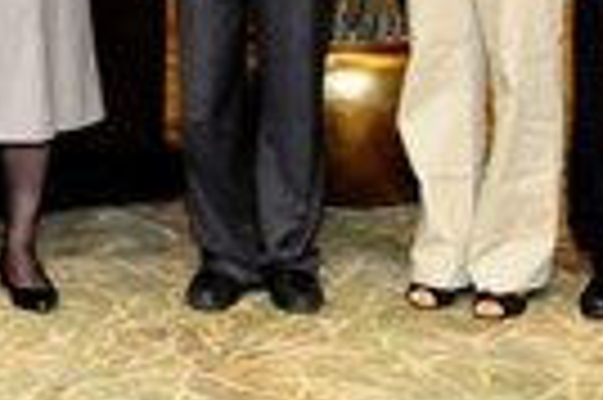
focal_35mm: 123
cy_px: -254
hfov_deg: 16.1
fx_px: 2058
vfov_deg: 10.6
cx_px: -108
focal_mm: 22
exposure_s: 1/250
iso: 3200
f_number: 6.3
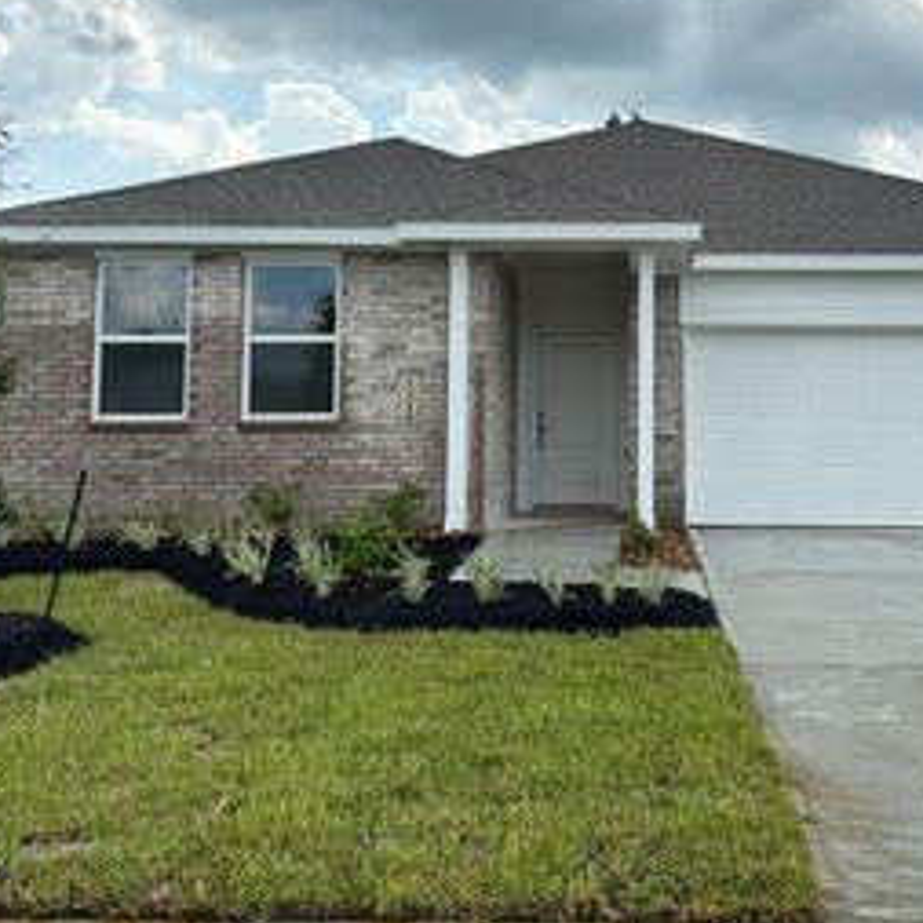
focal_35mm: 42
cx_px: 657
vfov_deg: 39.7
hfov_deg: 39.3
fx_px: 1267
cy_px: 337
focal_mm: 6.76
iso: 80
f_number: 1.78
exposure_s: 1/1456
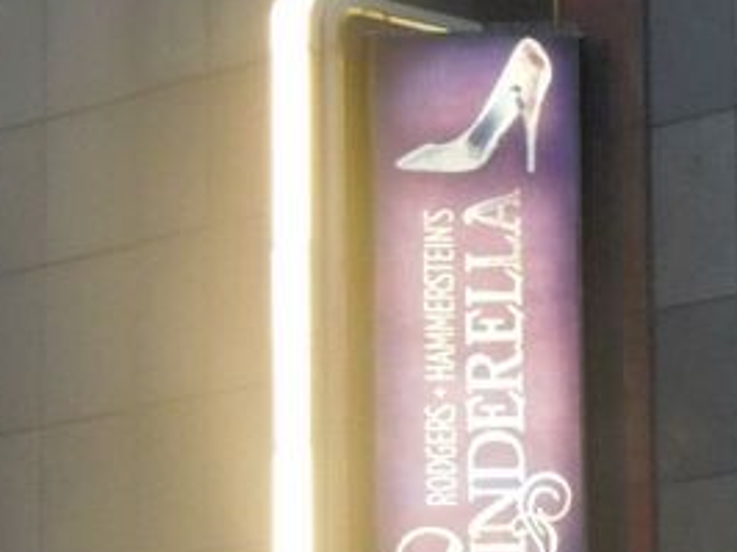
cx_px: 934
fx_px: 3935
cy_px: 372
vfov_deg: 8.0
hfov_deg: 10.5
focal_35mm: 185
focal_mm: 8.7
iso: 800
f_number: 4
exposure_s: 1/30
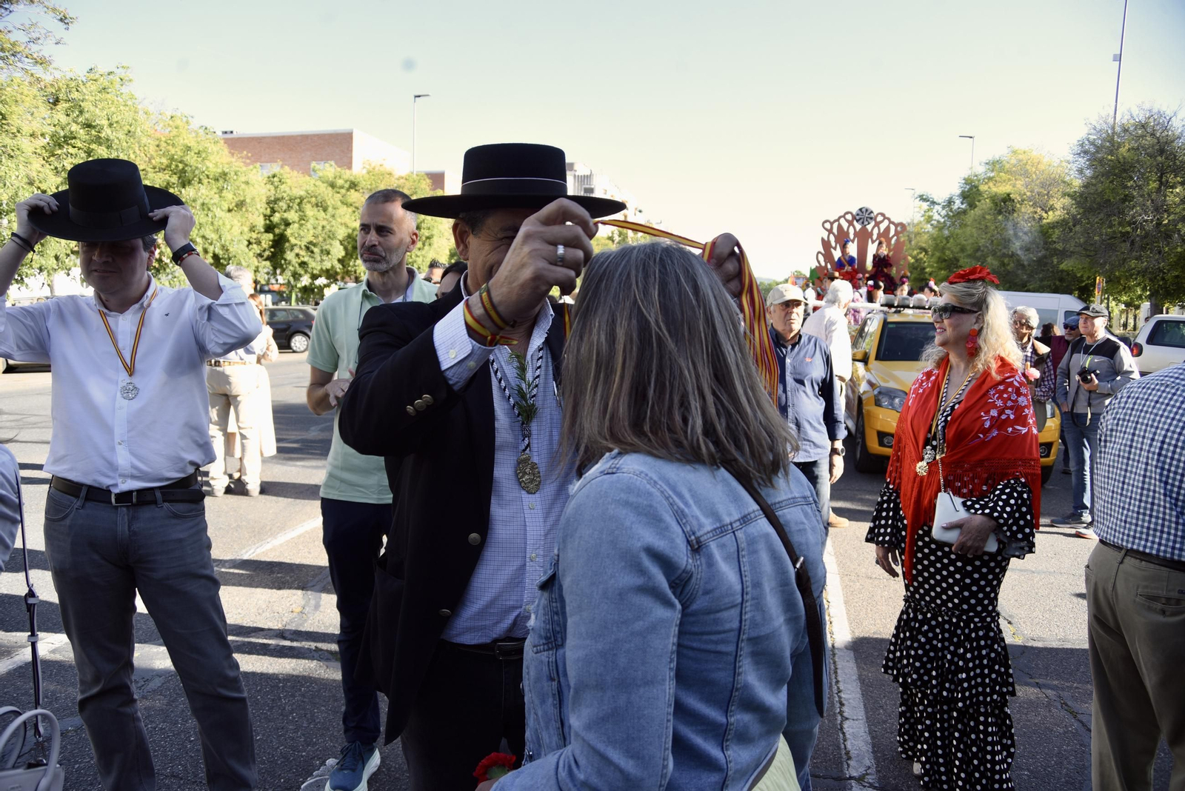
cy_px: 396
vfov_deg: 45.0
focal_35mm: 29
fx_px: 955
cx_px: 592
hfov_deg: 63.6
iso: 200
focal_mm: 29
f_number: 8
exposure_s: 1/160
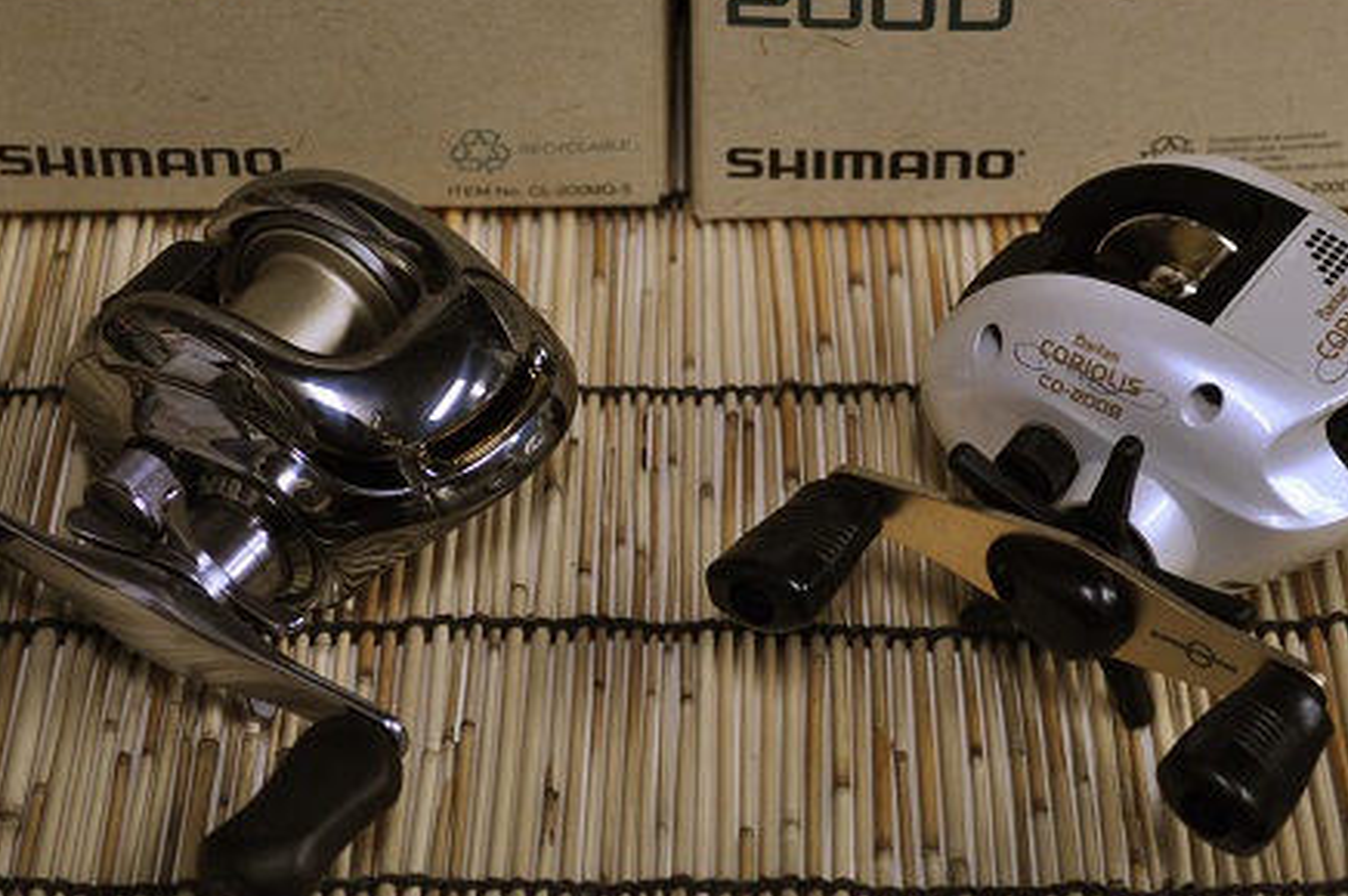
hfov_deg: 21.9
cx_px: 671
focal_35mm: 93
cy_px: 321
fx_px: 3480
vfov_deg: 14.7
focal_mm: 42
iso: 720
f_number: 5.3
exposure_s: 1/60
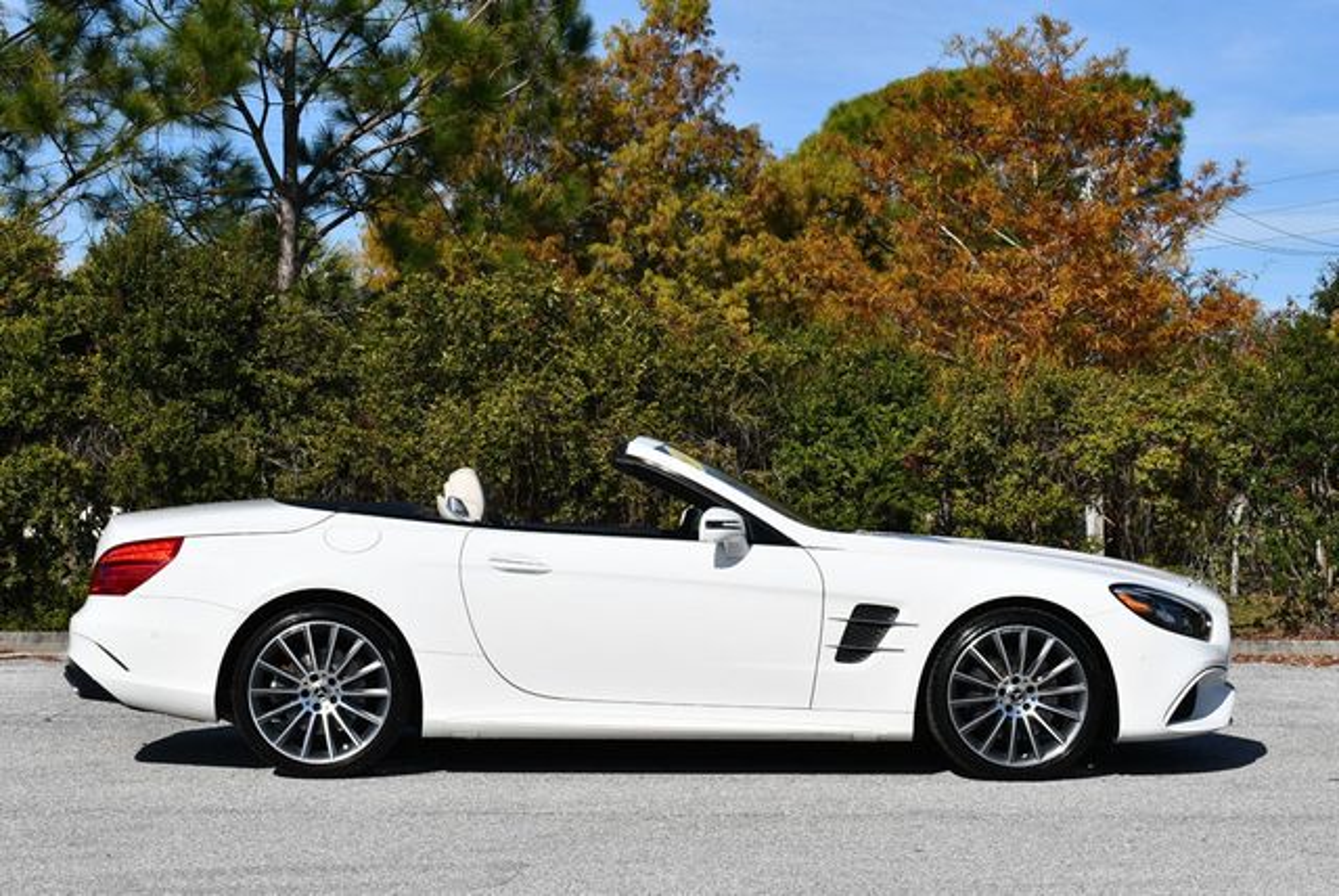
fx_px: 2680
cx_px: 670
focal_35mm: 72
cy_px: 448
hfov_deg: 28.0
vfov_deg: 19.0
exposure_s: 1/400
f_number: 10
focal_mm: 36
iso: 100
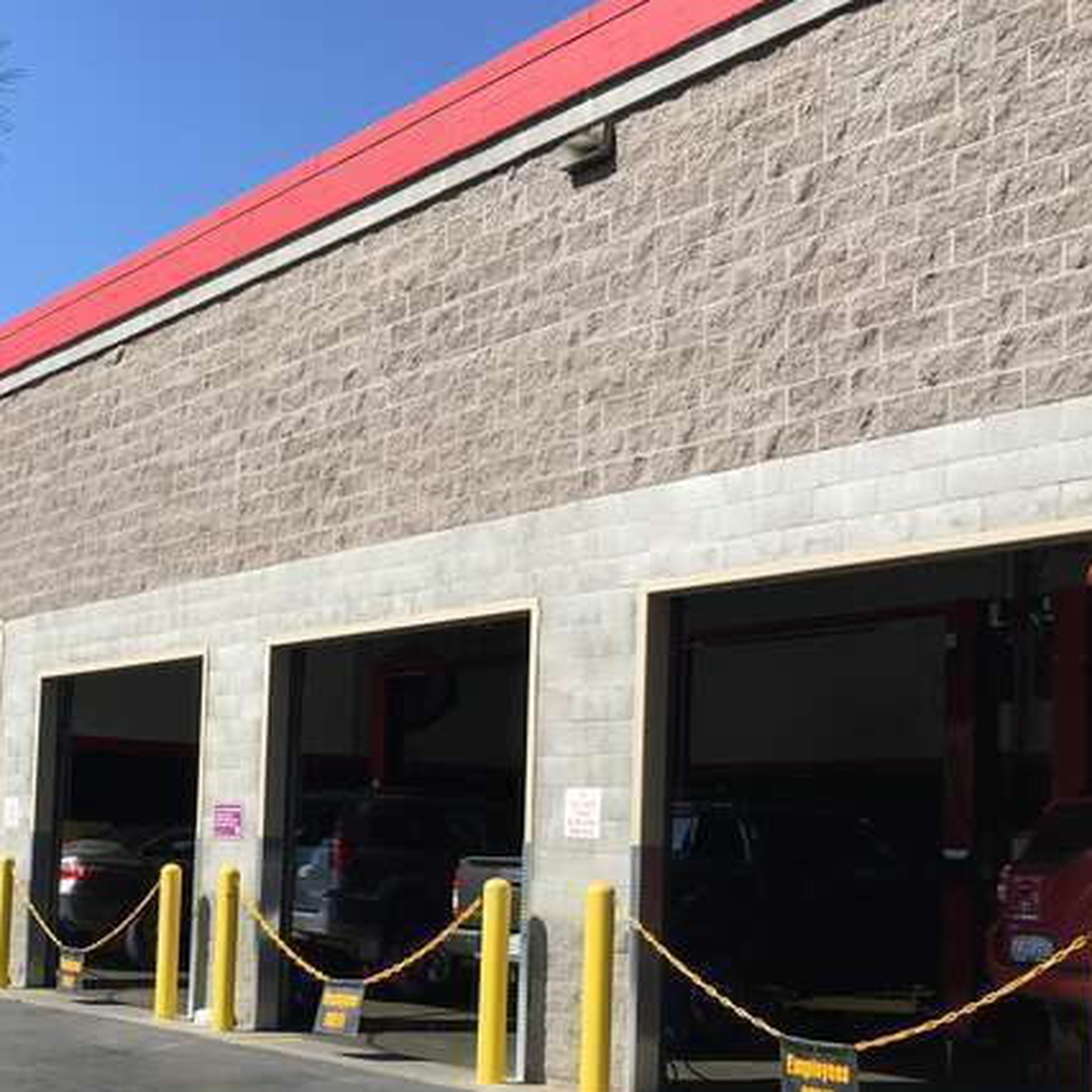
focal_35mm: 48
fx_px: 1713
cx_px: 281
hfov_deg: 34.6
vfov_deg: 34.9
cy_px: 747
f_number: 2.2
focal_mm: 4.15
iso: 25
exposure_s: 1/1350
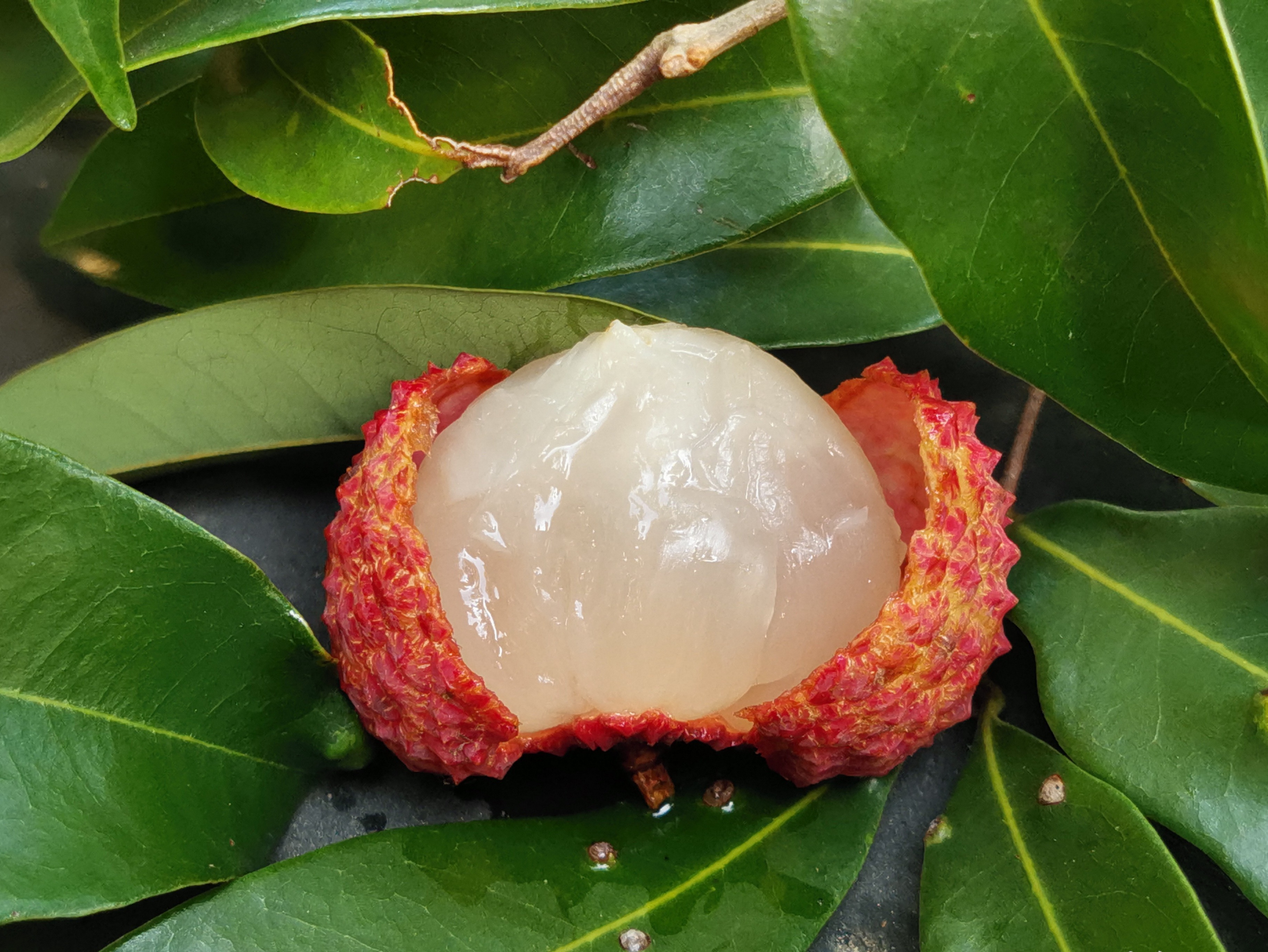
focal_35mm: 51
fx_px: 1869
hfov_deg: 37.5
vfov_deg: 28.6
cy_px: 476
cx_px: 634
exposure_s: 1/120
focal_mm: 4.66
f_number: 1.4
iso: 100
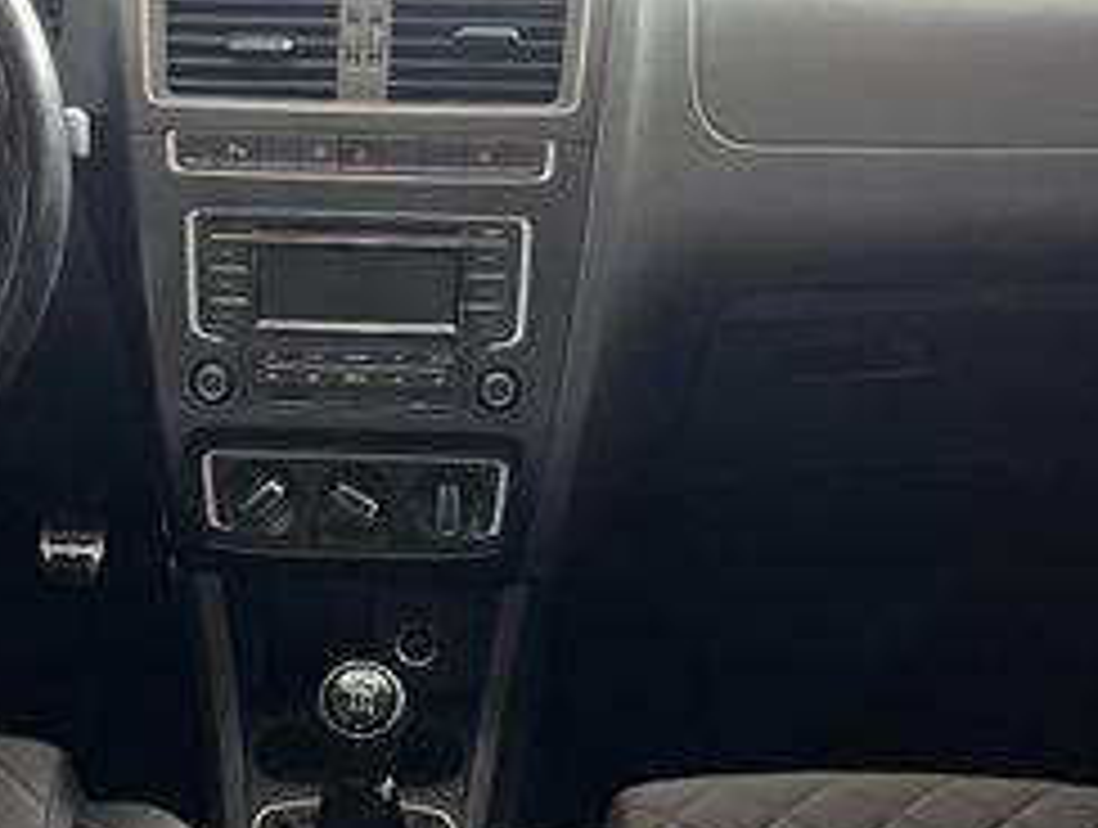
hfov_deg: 37.7
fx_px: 1589
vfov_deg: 28.8
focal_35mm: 50
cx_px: 374
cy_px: 608
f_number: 1.5
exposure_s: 1/60
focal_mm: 5.7
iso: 160
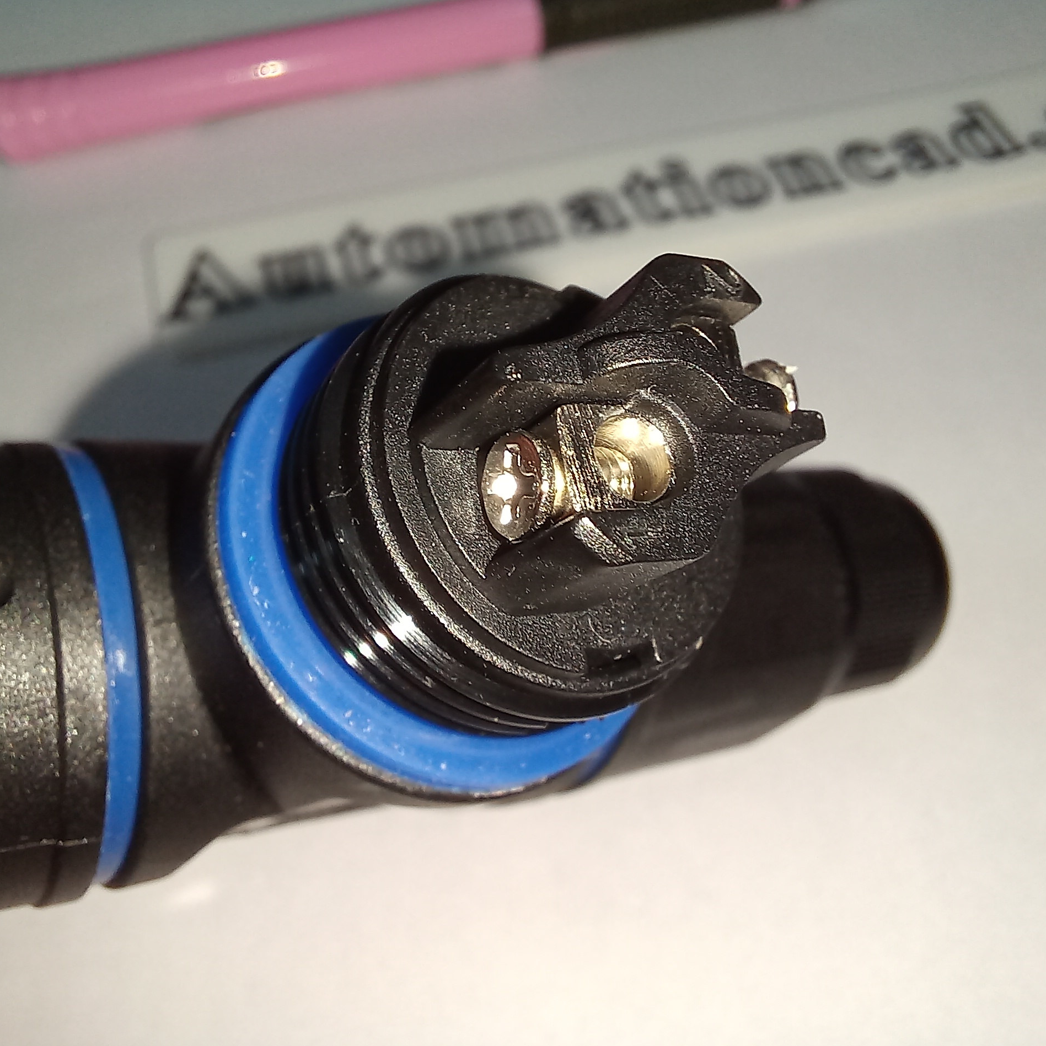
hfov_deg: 54.0
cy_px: 523
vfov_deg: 54.0
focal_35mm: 30
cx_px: 496
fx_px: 1026
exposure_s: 1/50
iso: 64
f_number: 2.4
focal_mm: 2.13
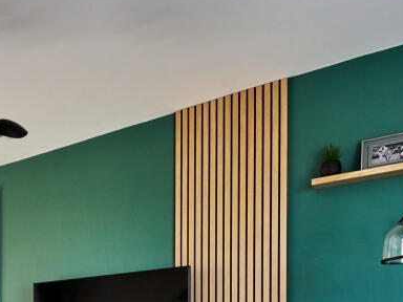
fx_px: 492
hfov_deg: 39.9
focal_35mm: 42
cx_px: 13
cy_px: 344
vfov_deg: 30.1
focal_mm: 11
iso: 320
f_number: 9
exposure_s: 1/15
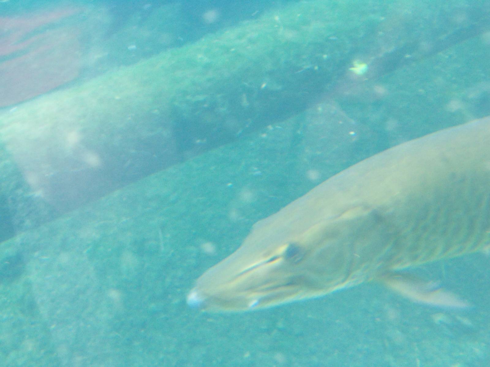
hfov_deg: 38.2
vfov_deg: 29.1
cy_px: 184
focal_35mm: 50
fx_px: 708
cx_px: 245
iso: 400
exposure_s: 1/13
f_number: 3.8
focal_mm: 8.8
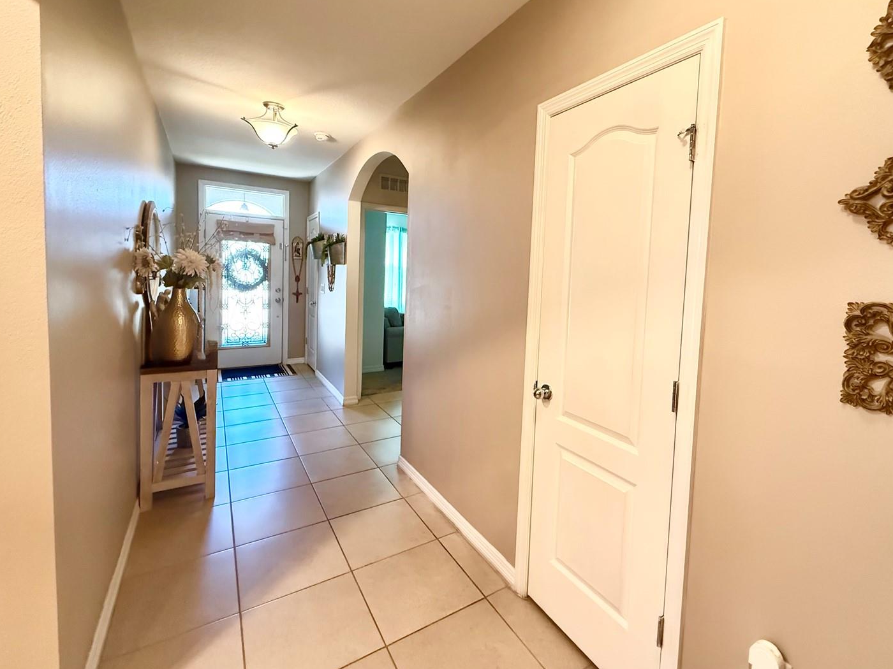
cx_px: 480
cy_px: 293
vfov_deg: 77.8
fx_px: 413
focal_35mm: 16
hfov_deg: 94.3
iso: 1000
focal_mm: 2.22
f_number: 2.2
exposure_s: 1/60
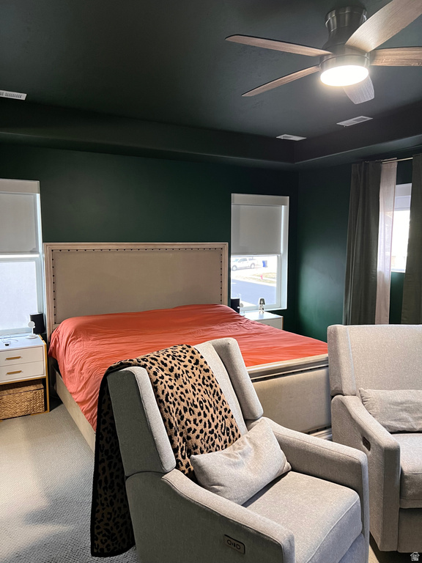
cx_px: 211
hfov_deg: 53.1
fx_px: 423
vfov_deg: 67.3
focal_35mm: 26
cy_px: 282
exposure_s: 1/40
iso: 400
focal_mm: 5.7
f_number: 1.5
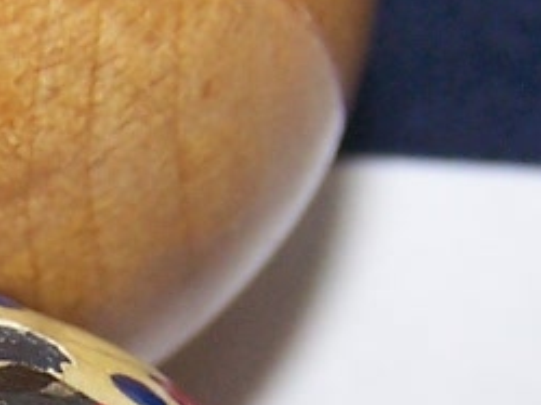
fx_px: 3685
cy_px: 650
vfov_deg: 6.2
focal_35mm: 236
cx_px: -143
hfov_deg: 8.3
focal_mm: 6.3
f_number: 2.8
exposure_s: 1/60
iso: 80
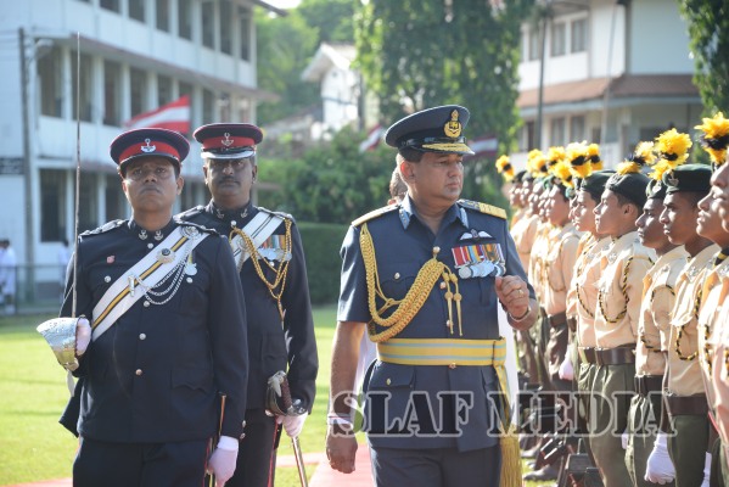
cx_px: 364
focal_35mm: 135
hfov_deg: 15.2
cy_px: 244
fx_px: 2735
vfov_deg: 10.2
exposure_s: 1/250
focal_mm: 135
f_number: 6.3
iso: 400
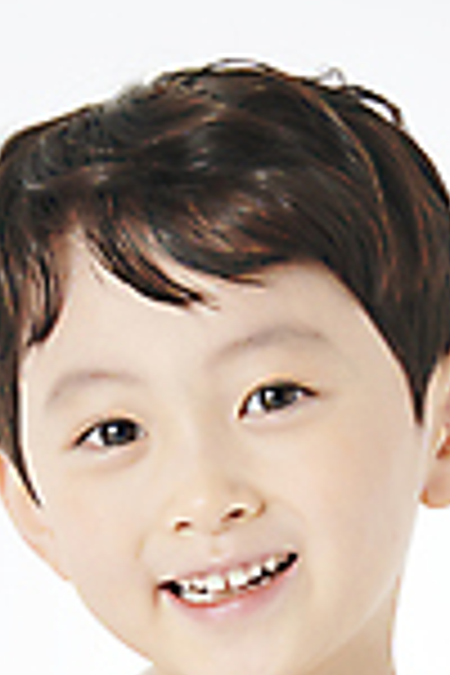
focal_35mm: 480
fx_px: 8999
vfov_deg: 4.3
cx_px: 115
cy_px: 846
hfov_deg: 2.9
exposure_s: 1/125
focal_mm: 180
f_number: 8
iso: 160
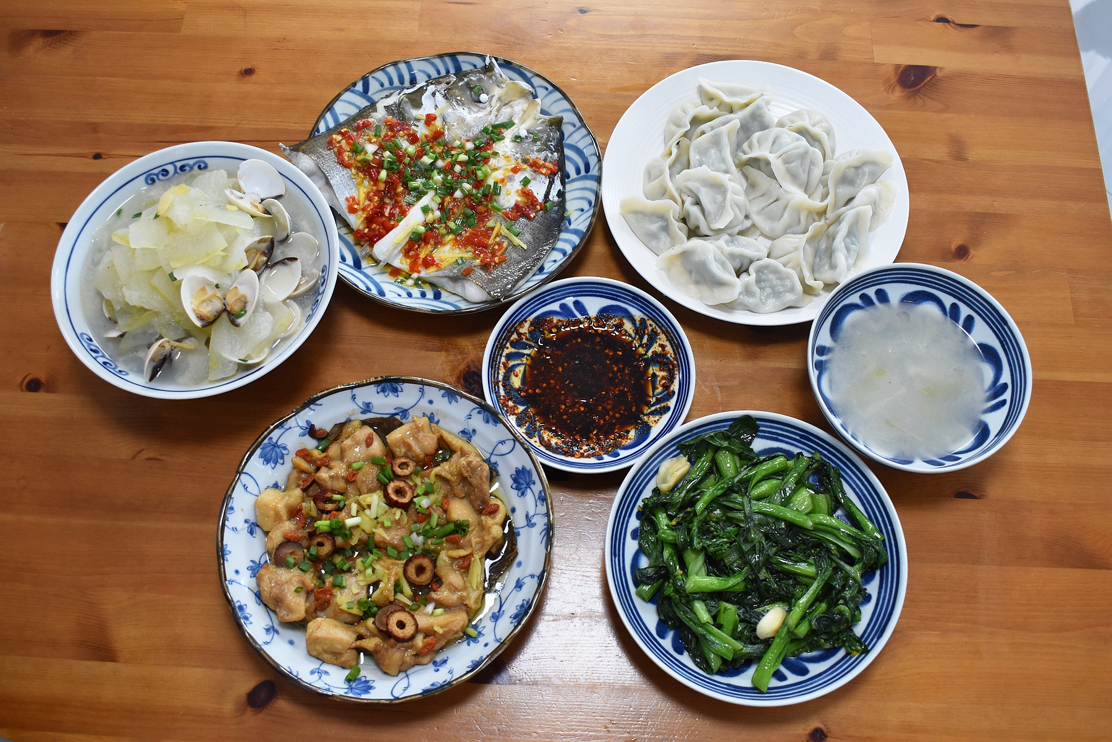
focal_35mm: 36
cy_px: 371
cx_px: 556
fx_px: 1112
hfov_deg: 53.1
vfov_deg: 36.9
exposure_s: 1/60
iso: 800
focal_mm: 24
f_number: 5
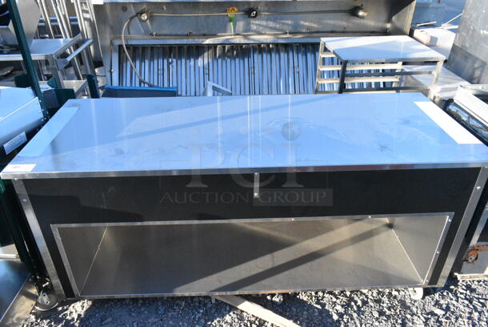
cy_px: 164
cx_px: 244
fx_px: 366
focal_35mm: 27
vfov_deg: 48.0
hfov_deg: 67.3
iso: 6400
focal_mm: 18
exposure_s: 1/1000
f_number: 16
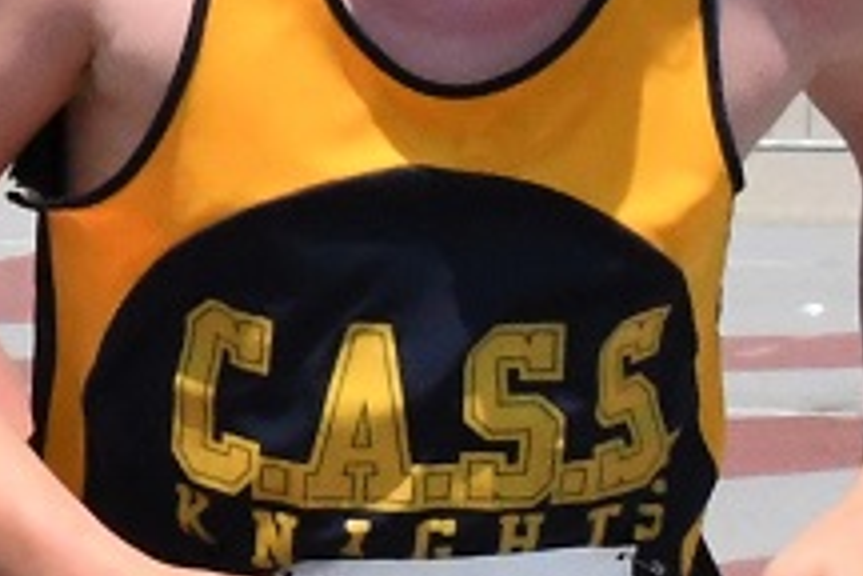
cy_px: 566
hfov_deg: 4.1
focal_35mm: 498
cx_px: -977
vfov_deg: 2.8
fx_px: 11937
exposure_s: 1/1000
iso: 2500
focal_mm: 70
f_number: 22
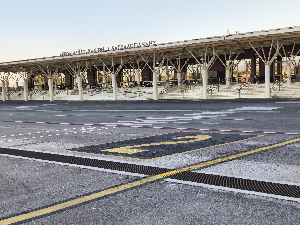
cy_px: 112
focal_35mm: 46
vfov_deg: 31.5
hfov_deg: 41.2
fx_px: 399
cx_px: 150
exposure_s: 1/230
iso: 50
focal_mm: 6.18
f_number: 1.65
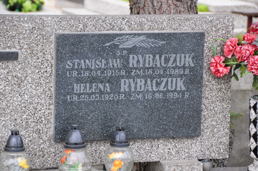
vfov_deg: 7.6
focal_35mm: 180
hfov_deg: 11.4
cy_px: 86
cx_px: 129
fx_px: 1288
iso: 640
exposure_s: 1/250
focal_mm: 120
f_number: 7.1
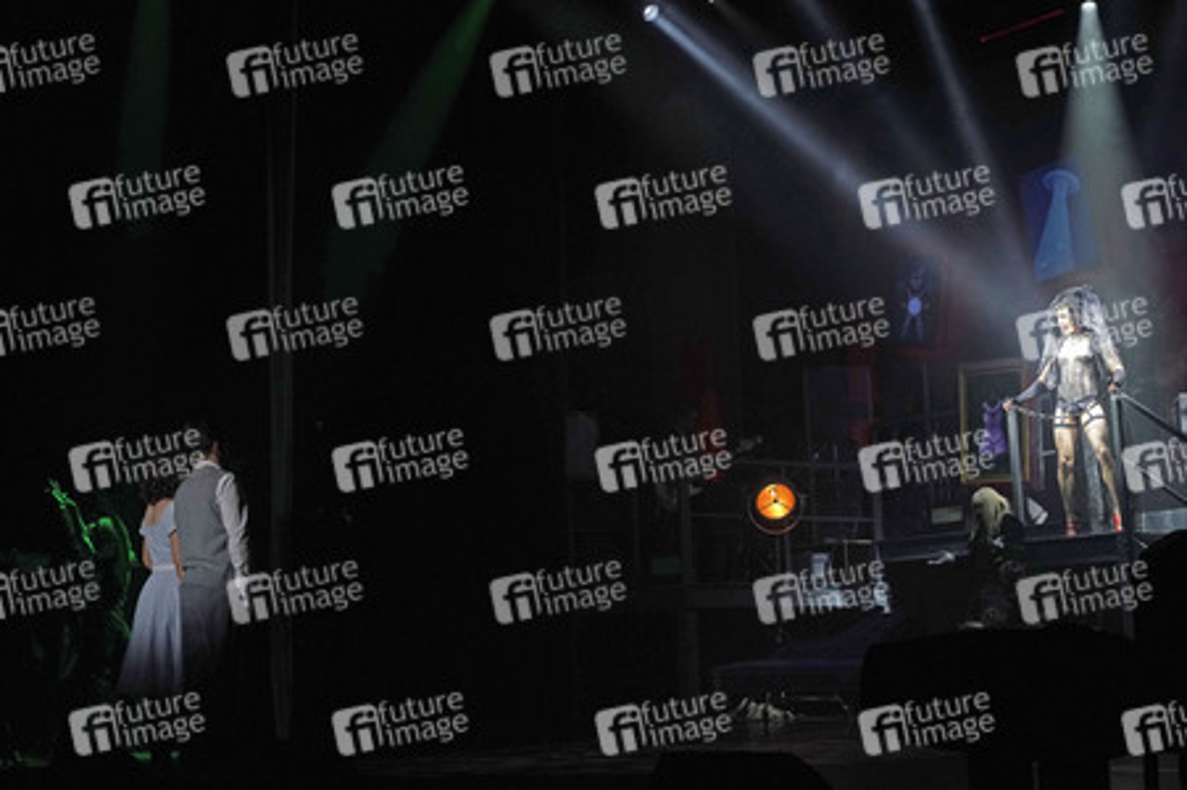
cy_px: 395
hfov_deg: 35.7
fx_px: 1845
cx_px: 594
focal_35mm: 56
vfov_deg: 24.2
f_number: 7.1
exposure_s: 1/1000
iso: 1600
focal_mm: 56
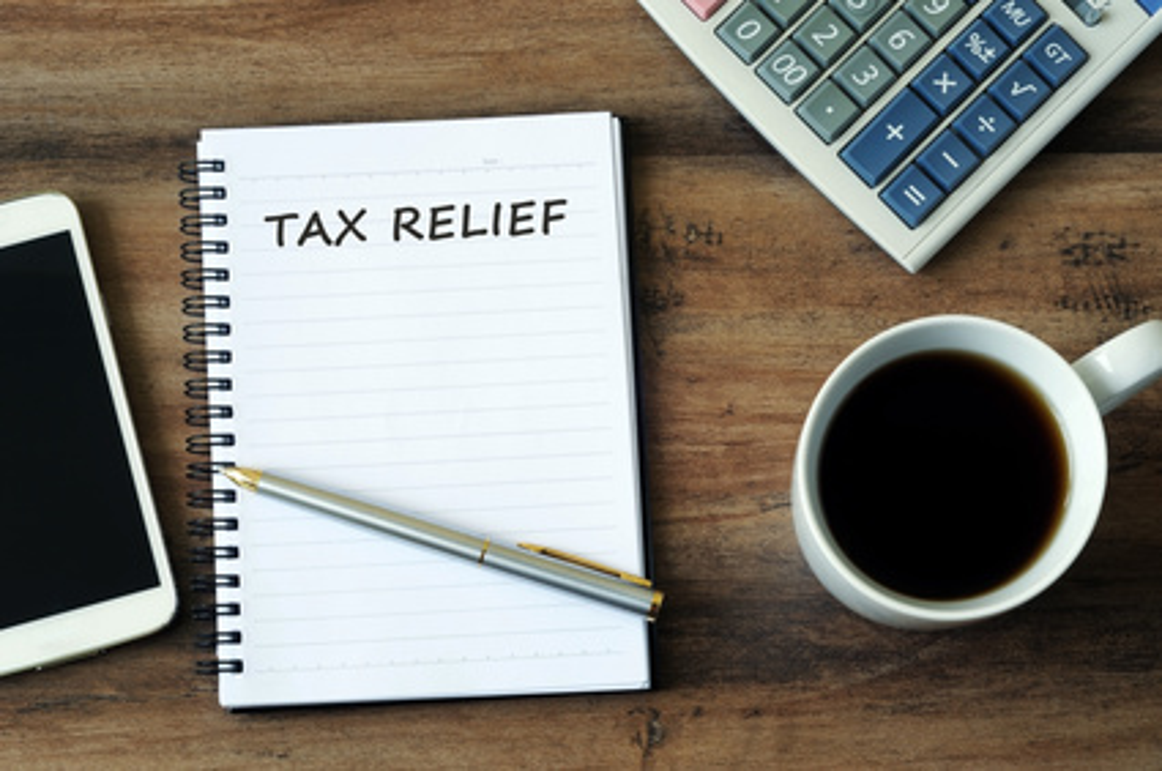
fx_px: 2417
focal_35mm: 75
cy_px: 386
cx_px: 581
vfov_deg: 18.1
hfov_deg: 27.0
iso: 125
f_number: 13
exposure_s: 1/4
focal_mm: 50
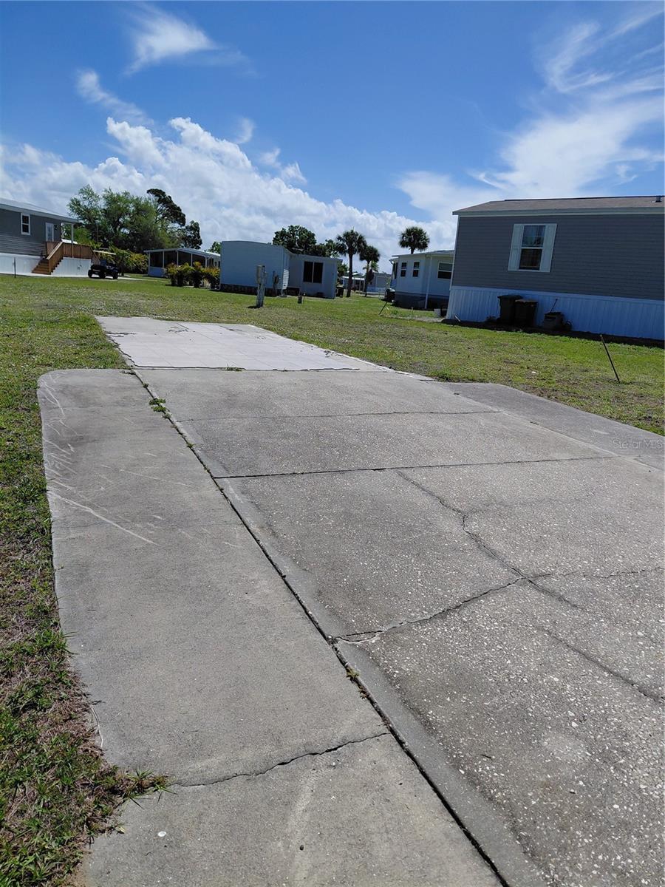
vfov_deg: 69.4
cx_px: 332
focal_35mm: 25
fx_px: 640
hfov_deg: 54.9
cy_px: 444
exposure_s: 1/6460
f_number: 1.8
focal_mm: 4.69
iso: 64
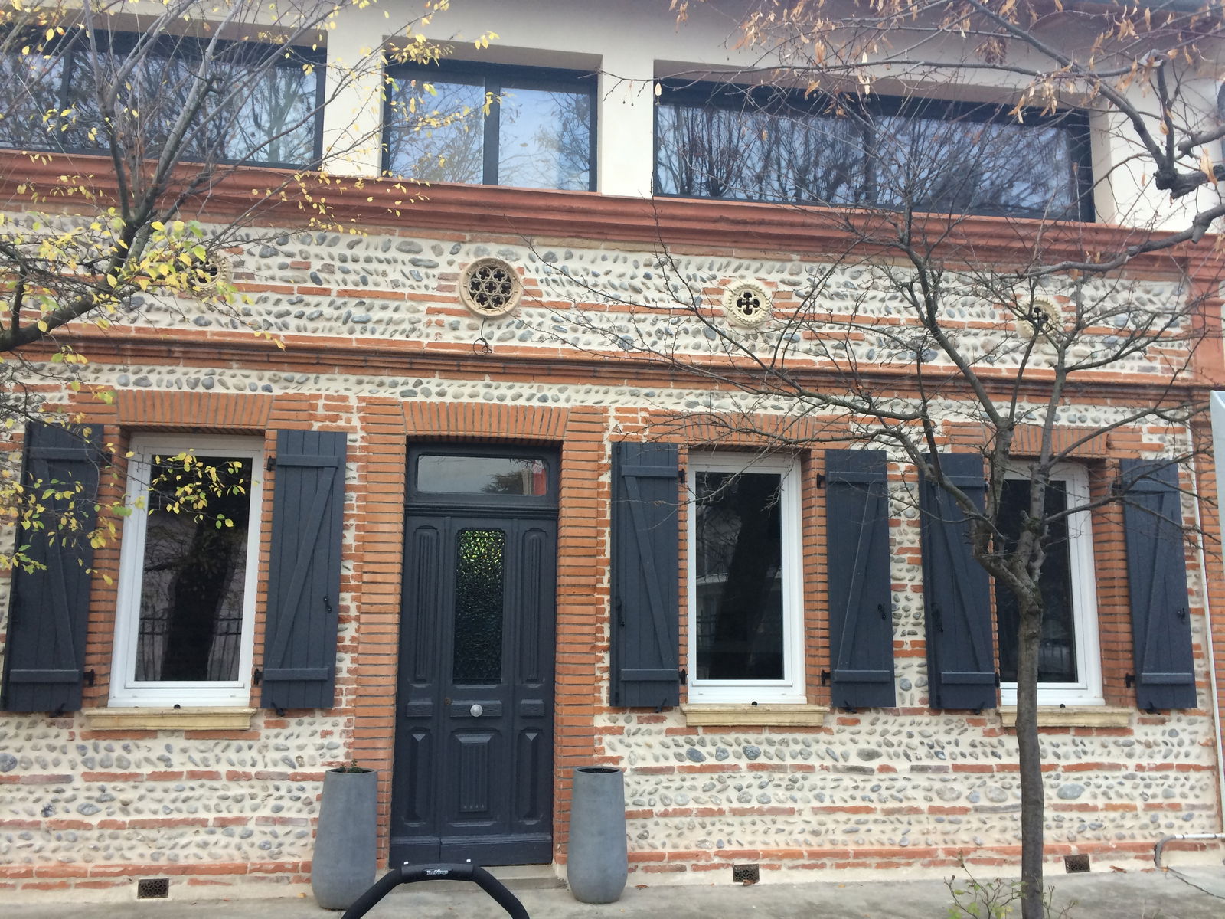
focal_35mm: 29
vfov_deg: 48.2
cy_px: 460
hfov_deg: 61.7
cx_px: 612
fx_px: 1026
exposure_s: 1/33
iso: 40
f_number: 2.2
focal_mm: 4.15
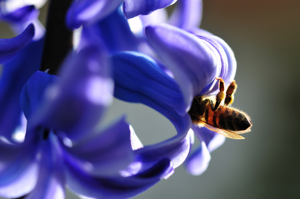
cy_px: 100
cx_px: 150
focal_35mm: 82
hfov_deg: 24.6
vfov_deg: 16.5
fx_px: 687
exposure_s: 1/500
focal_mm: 55
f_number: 4
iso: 250
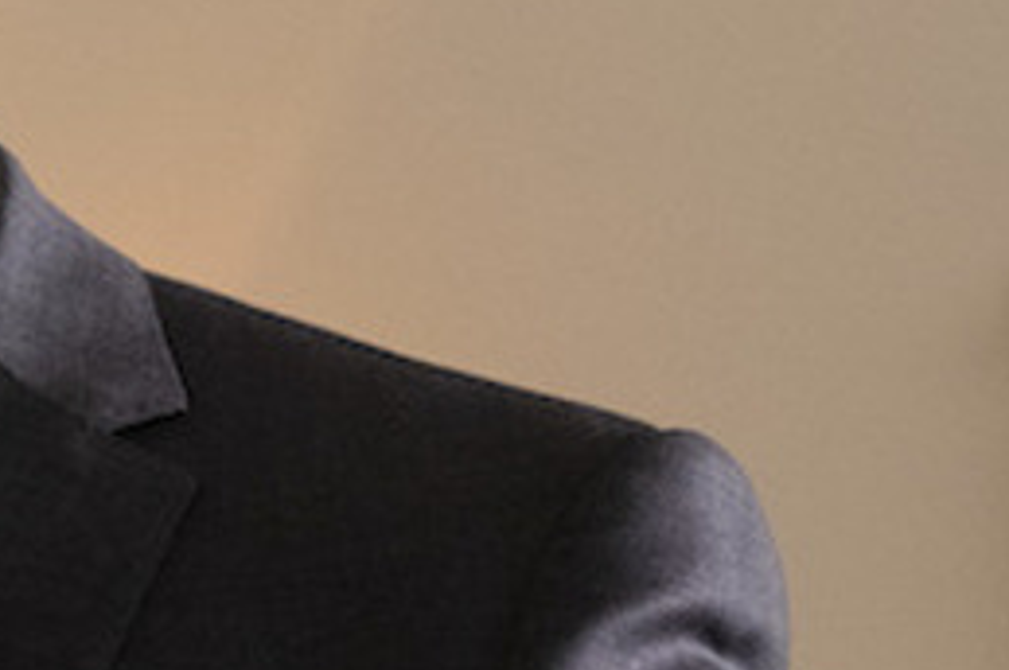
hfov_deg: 5.4
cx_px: -97
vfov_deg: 3.6
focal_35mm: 380
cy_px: 115
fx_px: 10637
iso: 4000
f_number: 4
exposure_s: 1/125
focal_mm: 83.8
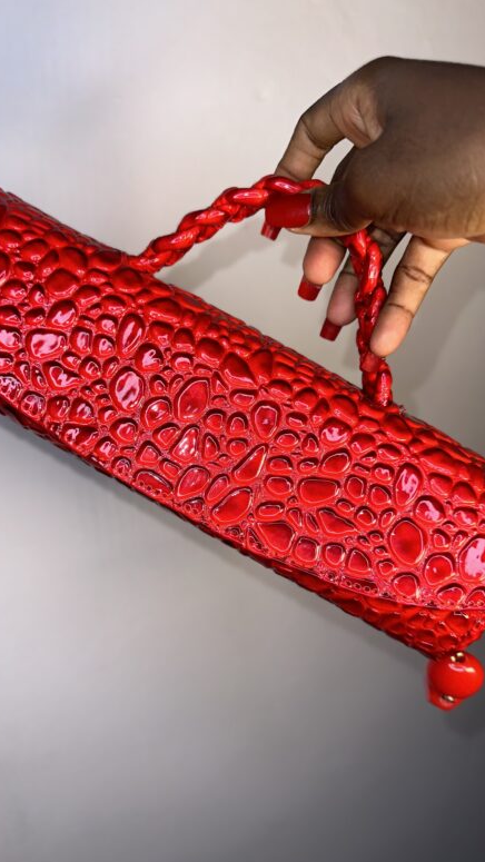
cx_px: 197
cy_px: 443
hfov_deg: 42.7
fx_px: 617
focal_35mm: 27
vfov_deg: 69.8
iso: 50
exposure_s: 1/535
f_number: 1.78
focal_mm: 6.86
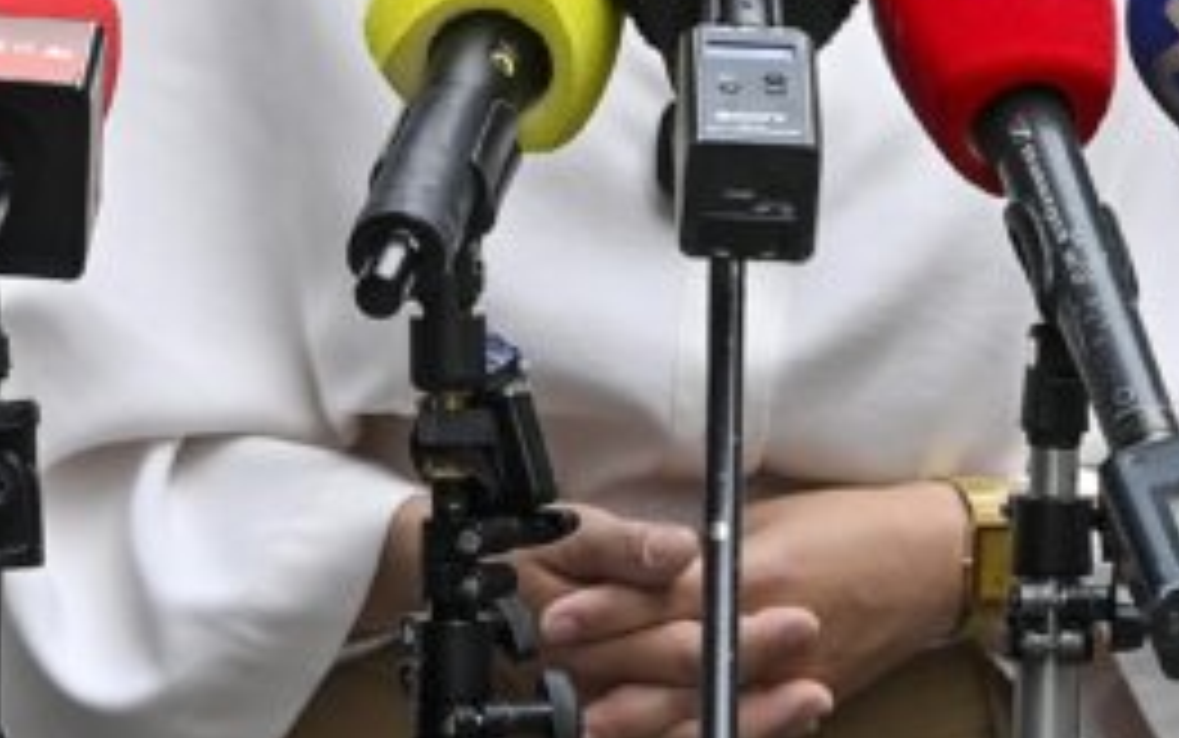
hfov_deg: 4.3
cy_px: -479
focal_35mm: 486
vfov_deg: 2.7
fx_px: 15623
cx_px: 662
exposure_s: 1/1000
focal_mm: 122
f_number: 2.8
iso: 500
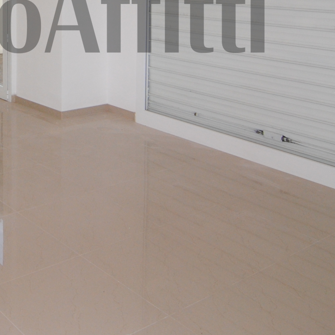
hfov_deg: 33.3
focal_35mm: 47
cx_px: 8
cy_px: 6
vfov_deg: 33.2
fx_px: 515
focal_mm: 12
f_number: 8
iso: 400
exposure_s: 1/200
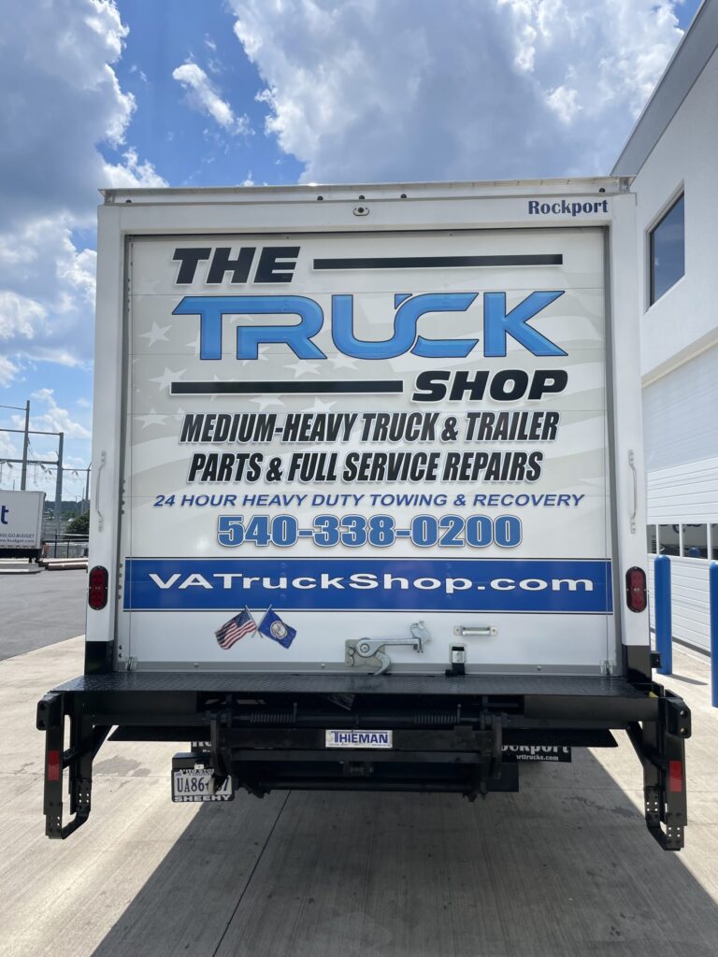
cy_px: 478
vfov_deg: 67.3
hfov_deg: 53.1
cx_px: 359
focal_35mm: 26
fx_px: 719
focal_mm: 4.2
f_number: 1.6
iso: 32
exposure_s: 1/5051
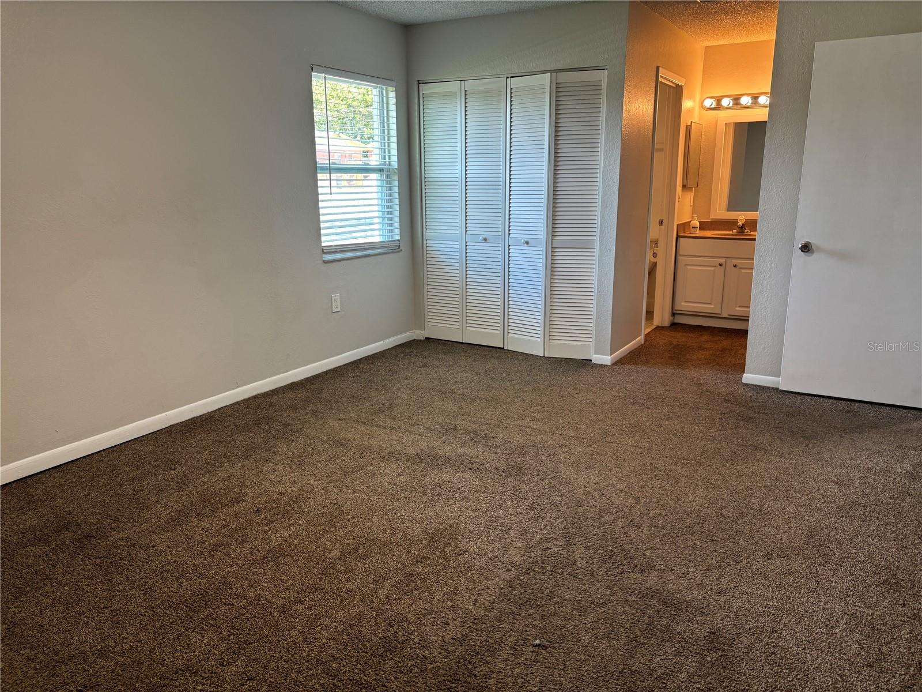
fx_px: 693
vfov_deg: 53.1
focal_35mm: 26
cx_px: 461
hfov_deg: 67.3
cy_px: 346
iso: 100
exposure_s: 1/60
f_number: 1.6
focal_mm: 5.96
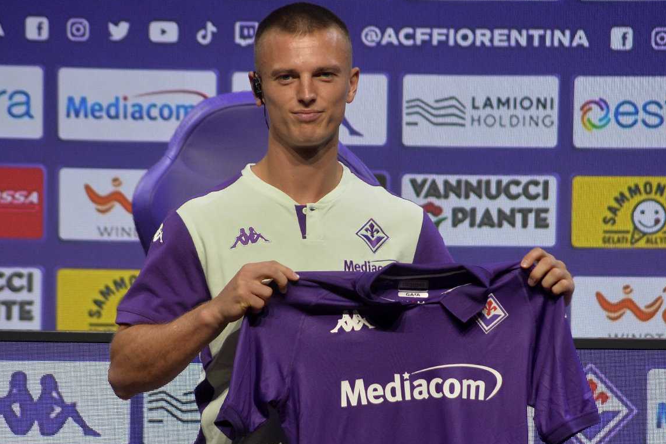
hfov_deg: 9.8
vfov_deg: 6.5
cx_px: 332
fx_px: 3903
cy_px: 221
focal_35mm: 211
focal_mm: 200
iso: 1600
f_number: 6.3
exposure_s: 1/125
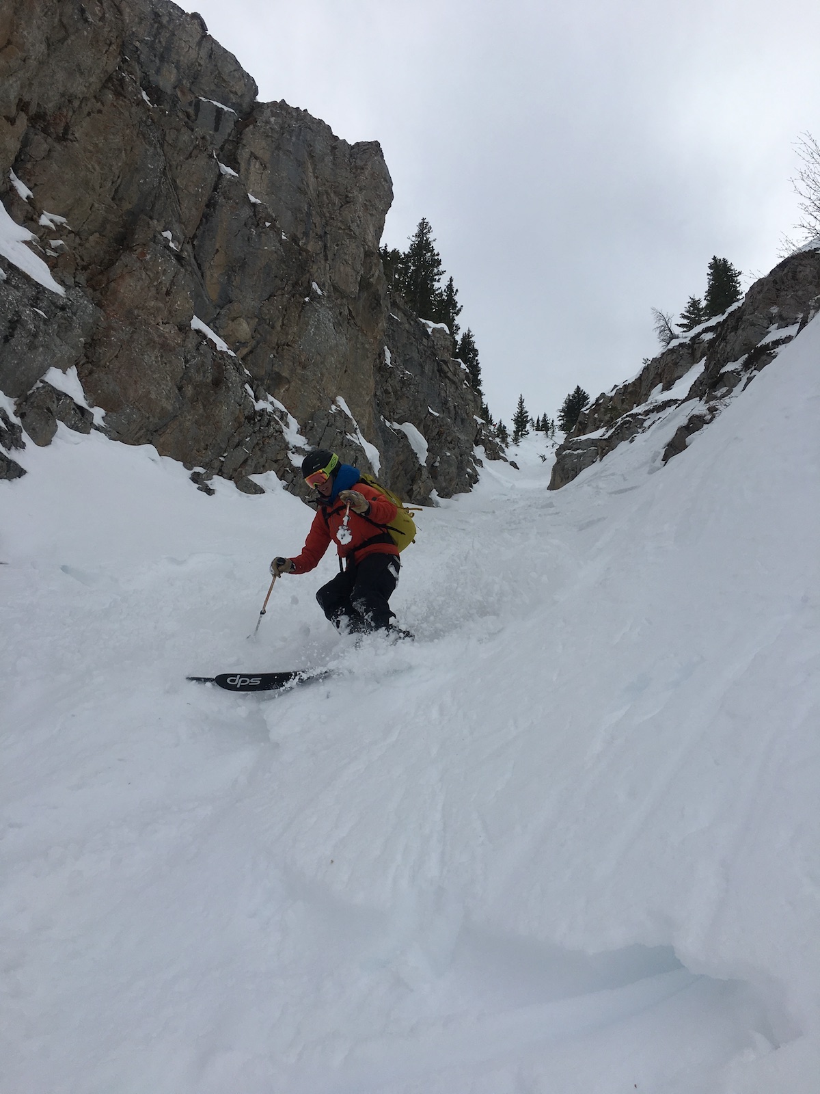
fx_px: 916
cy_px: 547
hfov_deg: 48.2
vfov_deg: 61.7
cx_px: 410
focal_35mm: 29
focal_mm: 4.15
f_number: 2.2
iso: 25
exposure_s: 1/4808
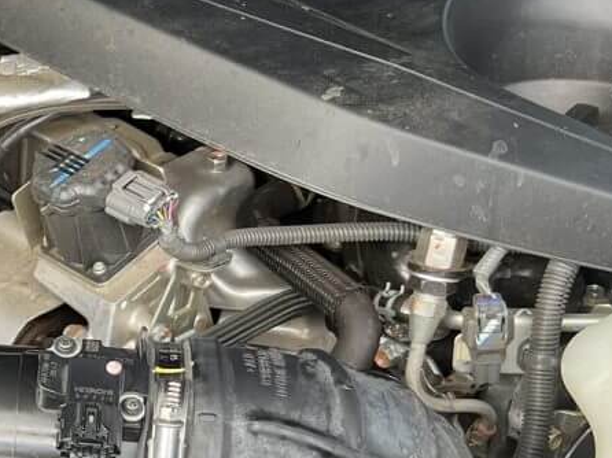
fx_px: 1484
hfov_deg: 20.2
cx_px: -291
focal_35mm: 84
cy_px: 376
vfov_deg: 17.4
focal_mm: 5.7
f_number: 1.5
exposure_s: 1/236
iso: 40
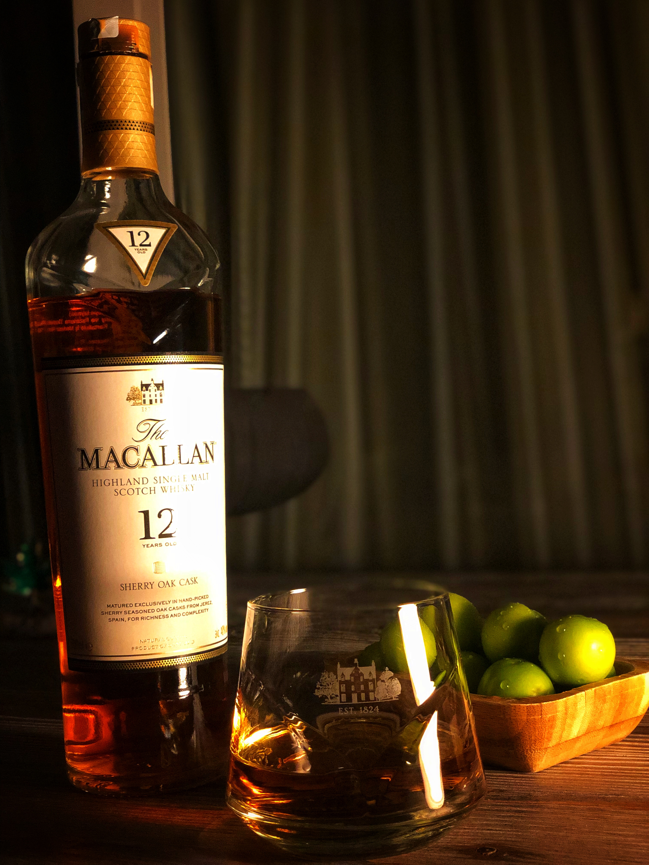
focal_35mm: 52
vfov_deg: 36.8
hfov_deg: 28.0
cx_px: 324
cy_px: 432
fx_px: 1300
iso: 250
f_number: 2.4
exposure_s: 1/8
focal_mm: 6
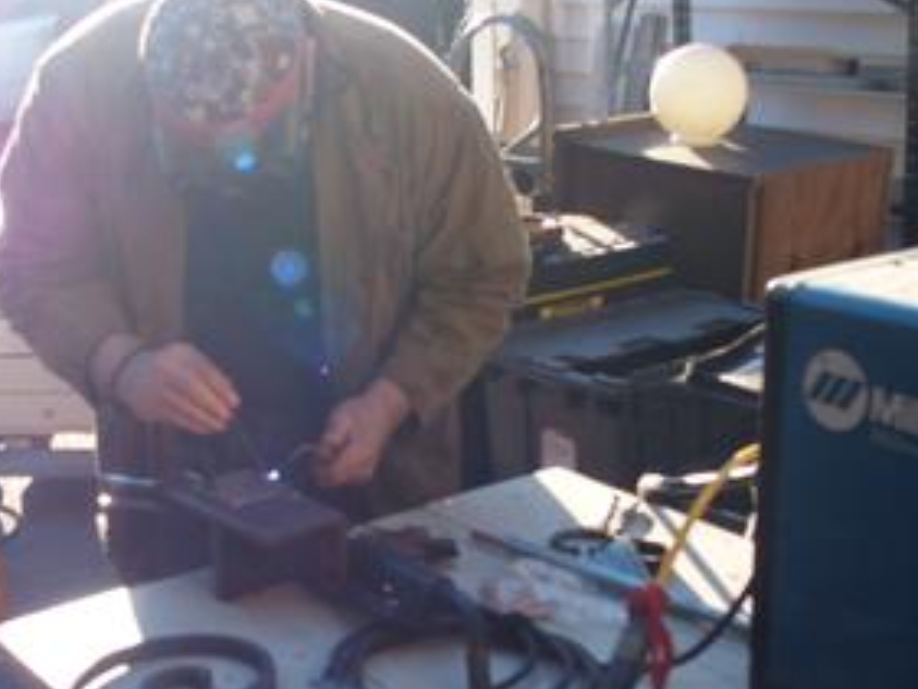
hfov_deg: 34.0
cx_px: 297
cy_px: 411
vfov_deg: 26.1
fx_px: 1486
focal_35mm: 56
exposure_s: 1/200
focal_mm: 7.4
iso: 100
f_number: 3.5
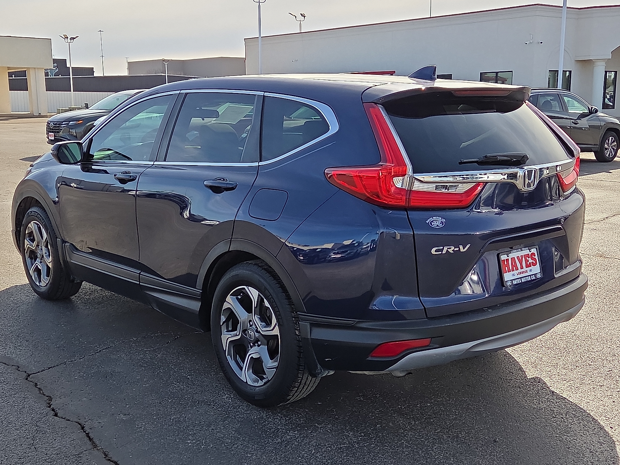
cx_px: 310
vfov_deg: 34.3
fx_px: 752
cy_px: 232
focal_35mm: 42
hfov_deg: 44.8
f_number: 1.8
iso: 25
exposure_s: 1/2000
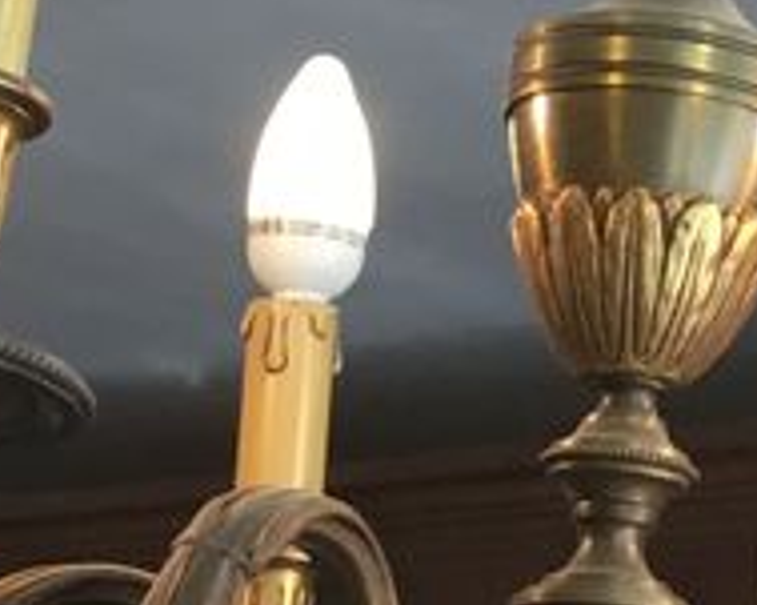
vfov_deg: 9.6
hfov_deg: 11.8
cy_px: 240
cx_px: 925
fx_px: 3583
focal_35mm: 160
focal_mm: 3.3
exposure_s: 1/33
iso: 50
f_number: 2.4
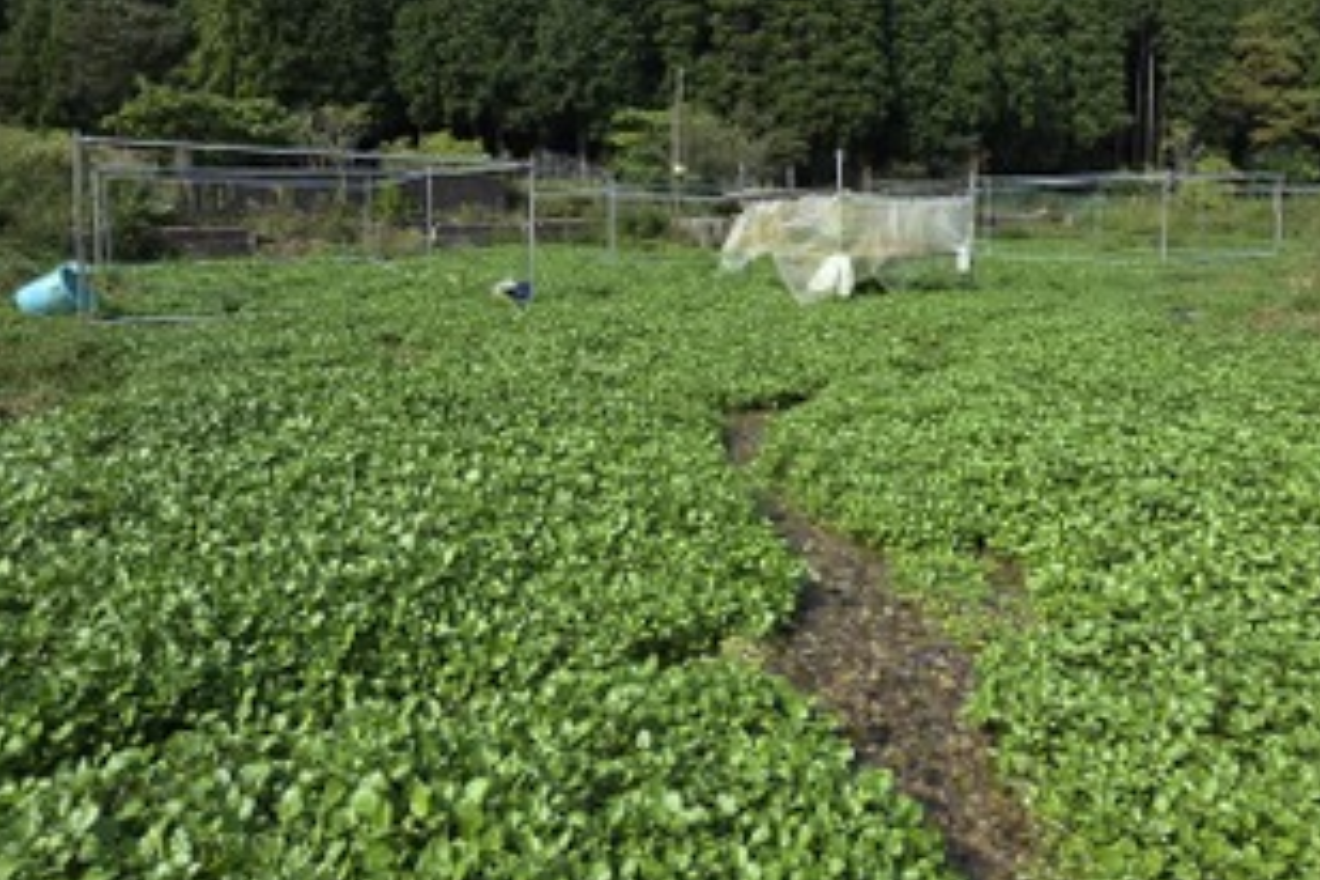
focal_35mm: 21
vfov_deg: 58.0
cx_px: 739
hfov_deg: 80.9
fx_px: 770
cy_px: 282
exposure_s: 1/1445
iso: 50
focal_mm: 2.2
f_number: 2.2
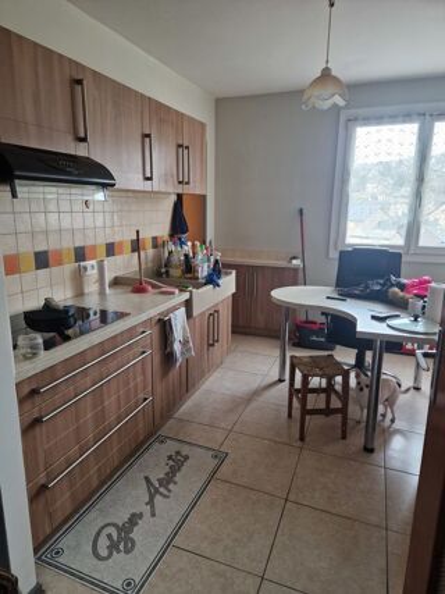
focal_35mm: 23
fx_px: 394
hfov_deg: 58.9
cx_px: 222
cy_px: 297
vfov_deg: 73.9
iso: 250
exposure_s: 1/100
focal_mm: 5.4
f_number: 1.8
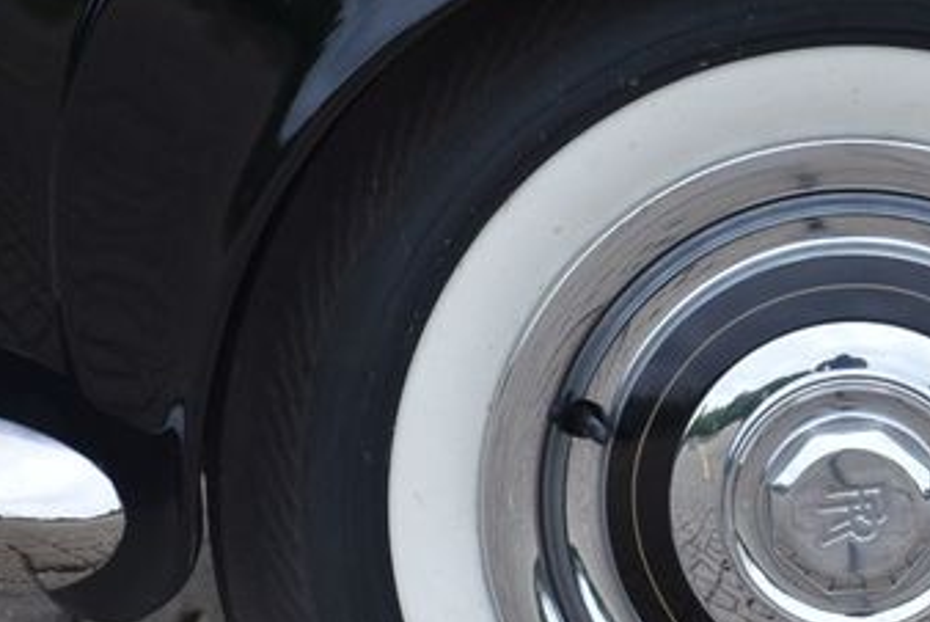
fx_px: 6979
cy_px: 432
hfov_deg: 7.6
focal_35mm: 270
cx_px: 823
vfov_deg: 5.1
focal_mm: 95
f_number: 8
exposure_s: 1/500
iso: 320
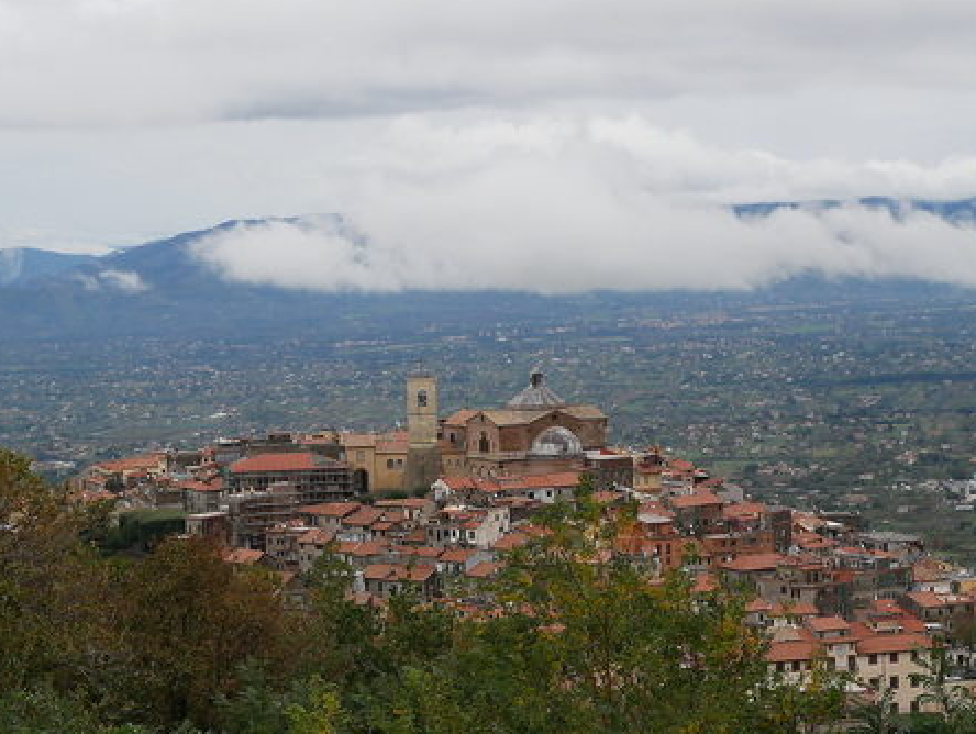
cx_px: 556
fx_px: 2286
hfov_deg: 24.1
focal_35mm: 81
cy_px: 445
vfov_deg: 18.2
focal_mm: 30
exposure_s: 1/640
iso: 800
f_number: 6.3
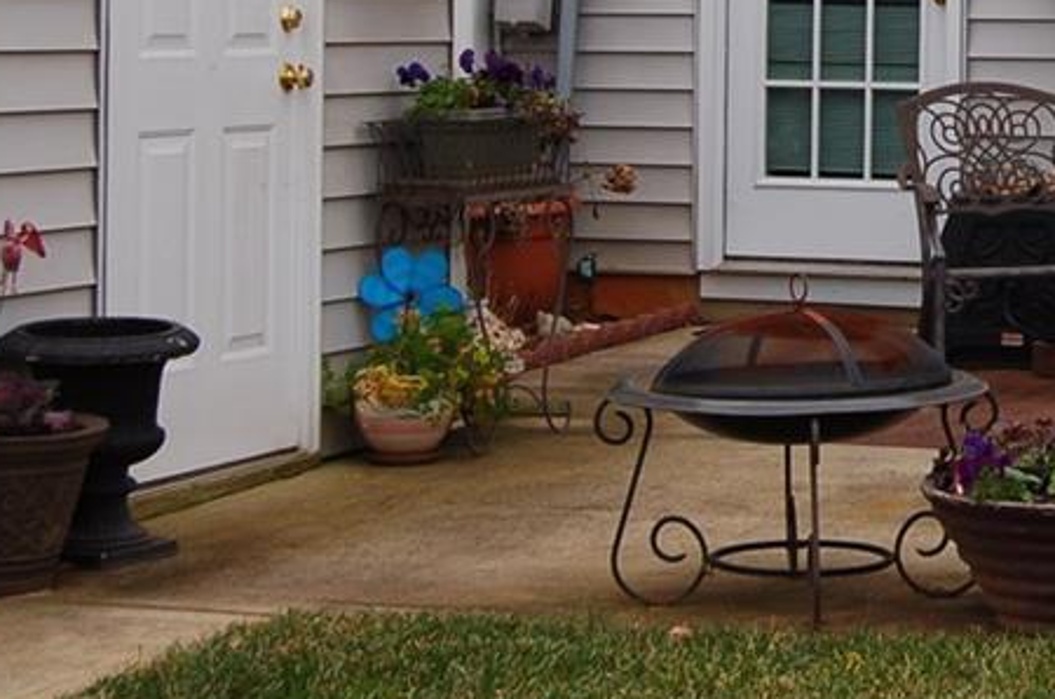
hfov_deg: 17.1
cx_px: 1170
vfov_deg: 11.6
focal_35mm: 116
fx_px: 3392
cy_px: -54
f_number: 7.1
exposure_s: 1/200
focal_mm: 34
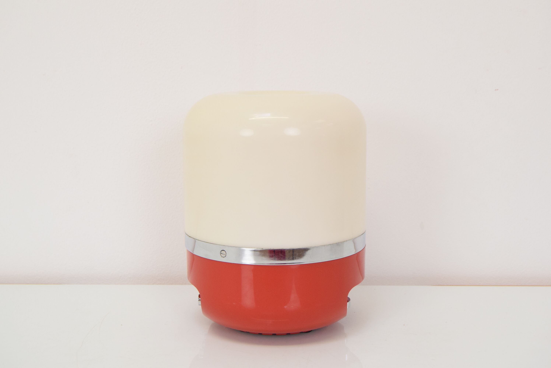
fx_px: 873
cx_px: 276
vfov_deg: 23.8
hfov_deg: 35.0
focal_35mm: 57
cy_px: 184
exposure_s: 1/250
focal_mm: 38
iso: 1600
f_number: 8
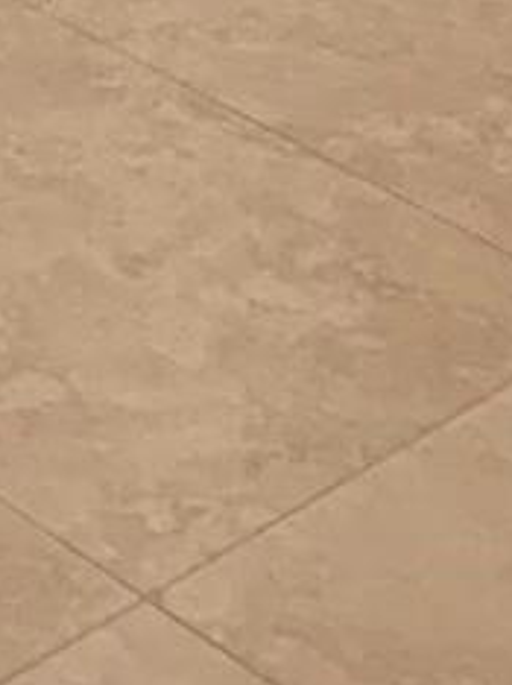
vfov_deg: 9.7
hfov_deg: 7.7
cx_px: -948
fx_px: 3378
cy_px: -1153
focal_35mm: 171
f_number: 1.8
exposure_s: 1/60
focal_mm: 4.25
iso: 100
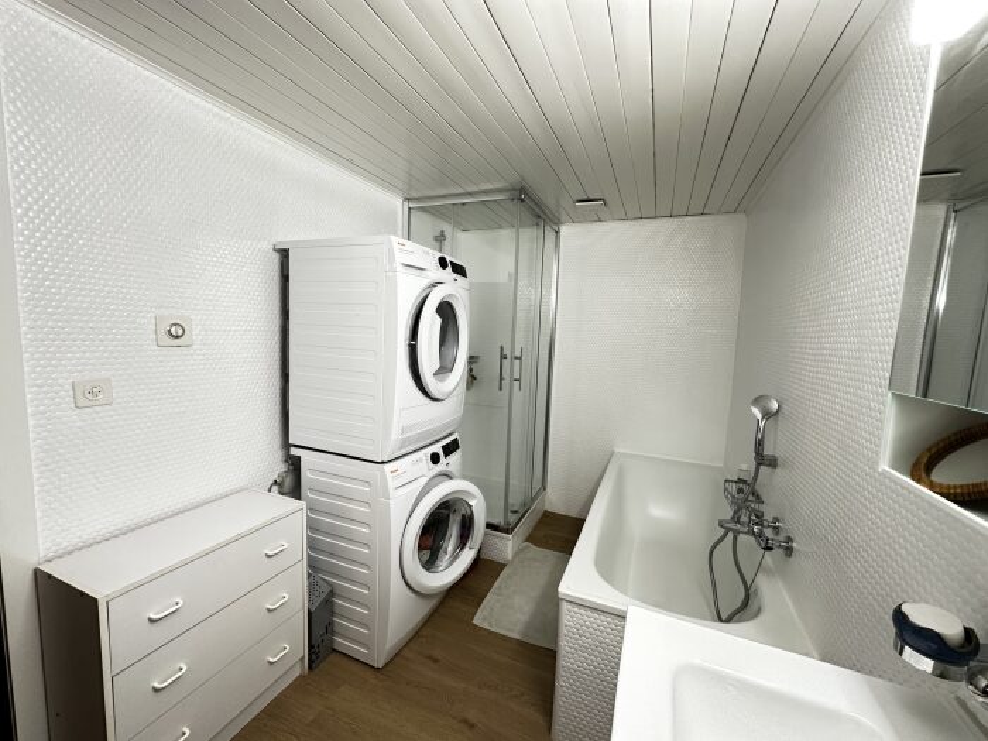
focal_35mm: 14
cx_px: 494
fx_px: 400
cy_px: 370
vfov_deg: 85.7
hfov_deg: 102.1
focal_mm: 2.22
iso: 250
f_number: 2.2
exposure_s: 1/50
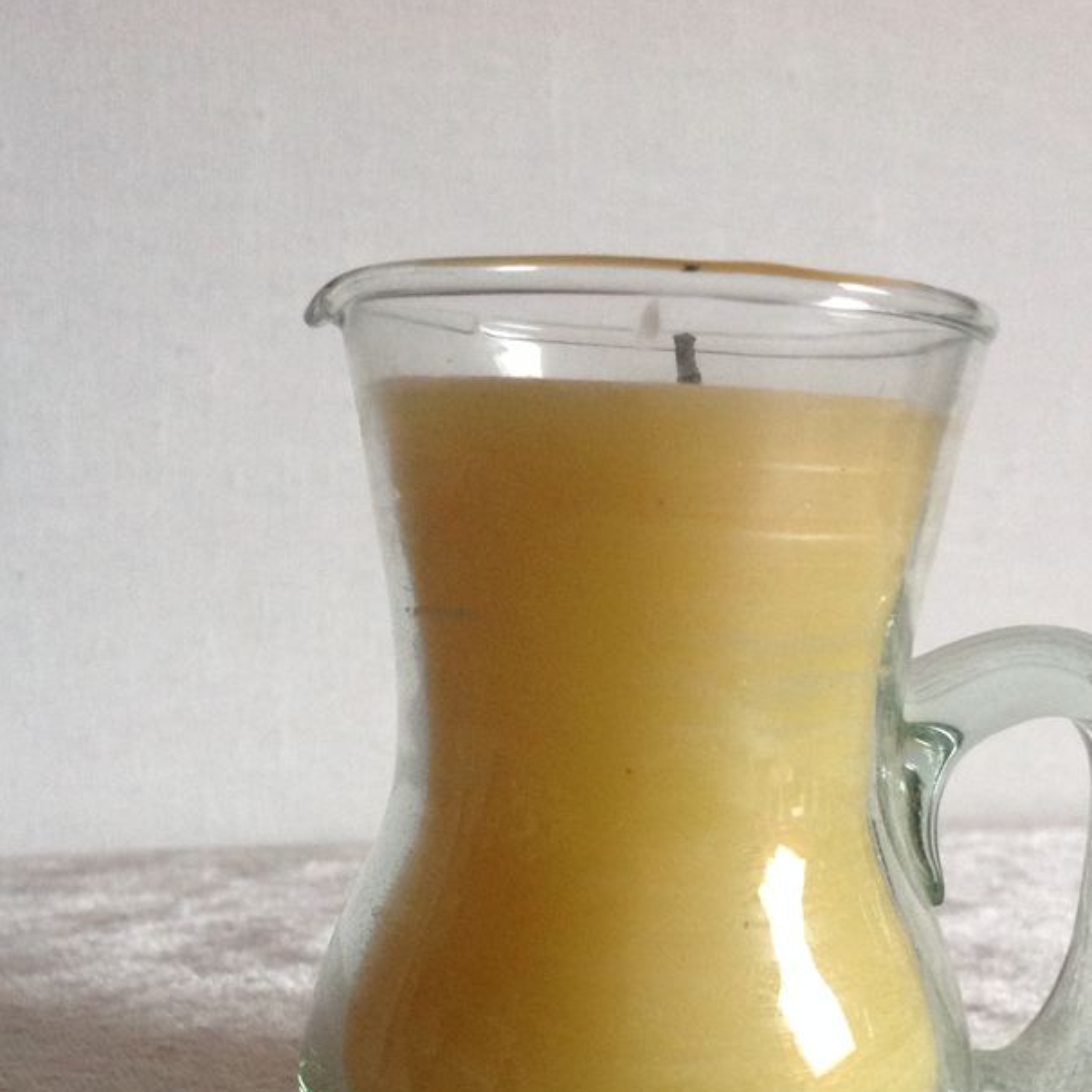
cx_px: 669
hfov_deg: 33.3
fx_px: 1820
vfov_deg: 32.5
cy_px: 865
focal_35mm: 51
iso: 200
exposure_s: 1/15
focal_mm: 4.28
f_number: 2.4
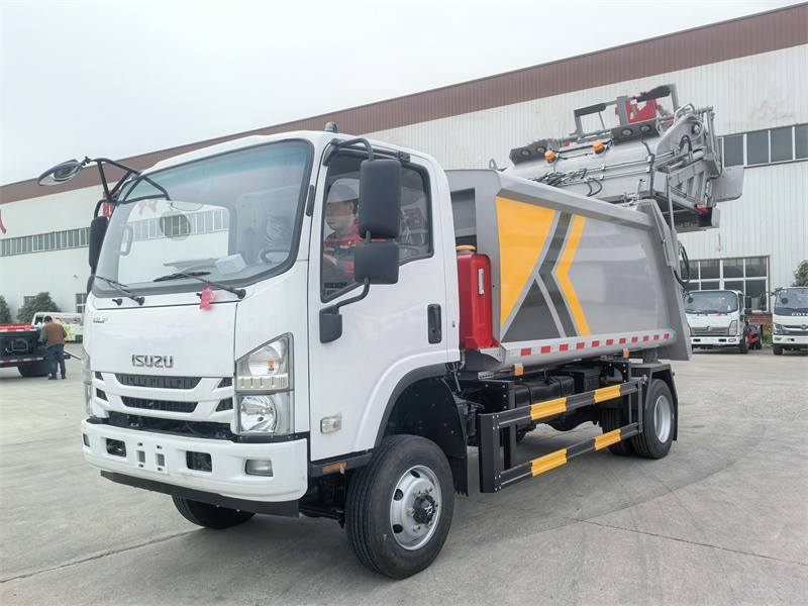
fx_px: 677
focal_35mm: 29
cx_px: 404
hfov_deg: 61.7
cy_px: 303
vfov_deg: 48.2
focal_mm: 5.75
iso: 50
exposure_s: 1/2841
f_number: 2
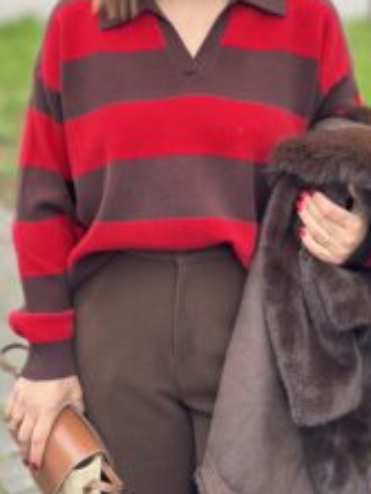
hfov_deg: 17.0
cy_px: 105
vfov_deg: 22.2
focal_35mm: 87
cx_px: 183
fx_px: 1242
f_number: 1.78
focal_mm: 6.86
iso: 80
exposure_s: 1/373
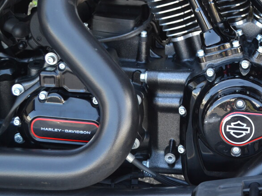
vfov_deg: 17.6
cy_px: 30
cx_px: 269
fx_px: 628
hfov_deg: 22.5
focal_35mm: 83
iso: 400
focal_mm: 28
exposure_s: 1/100
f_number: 5
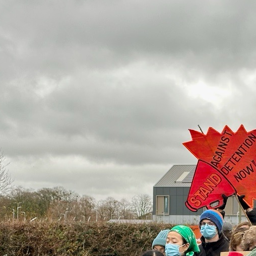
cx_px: 171
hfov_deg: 16.2
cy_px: 239
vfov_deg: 16.0
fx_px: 895
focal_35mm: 107
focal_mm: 6.86
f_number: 1.78
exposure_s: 1/226
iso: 64
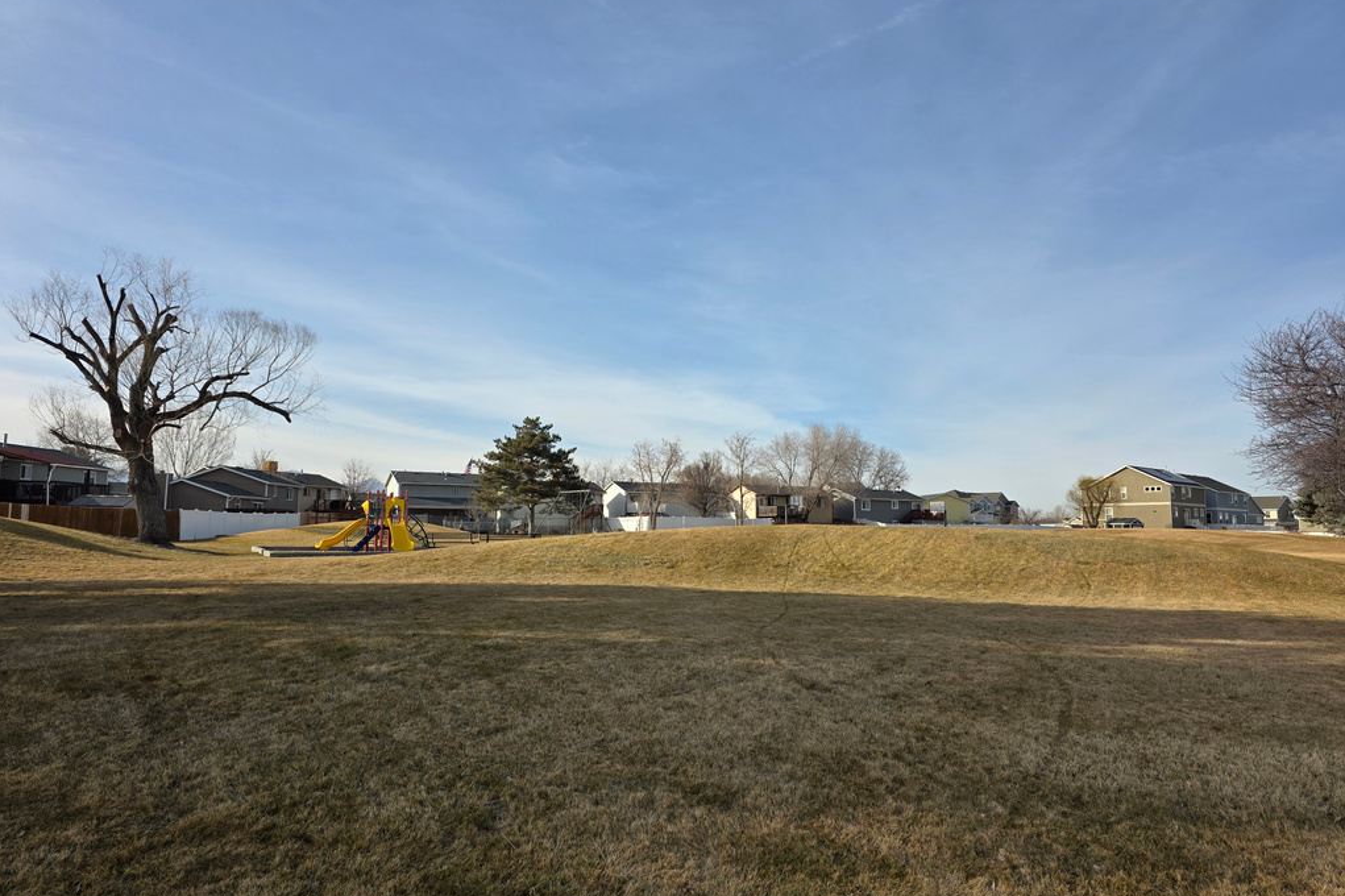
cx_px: 672
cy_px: 448
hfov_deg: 73.8
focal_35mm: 24
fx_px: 896
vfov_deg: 53.1
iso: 80
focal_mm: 6.3
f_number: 1.7
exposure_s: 1/5958
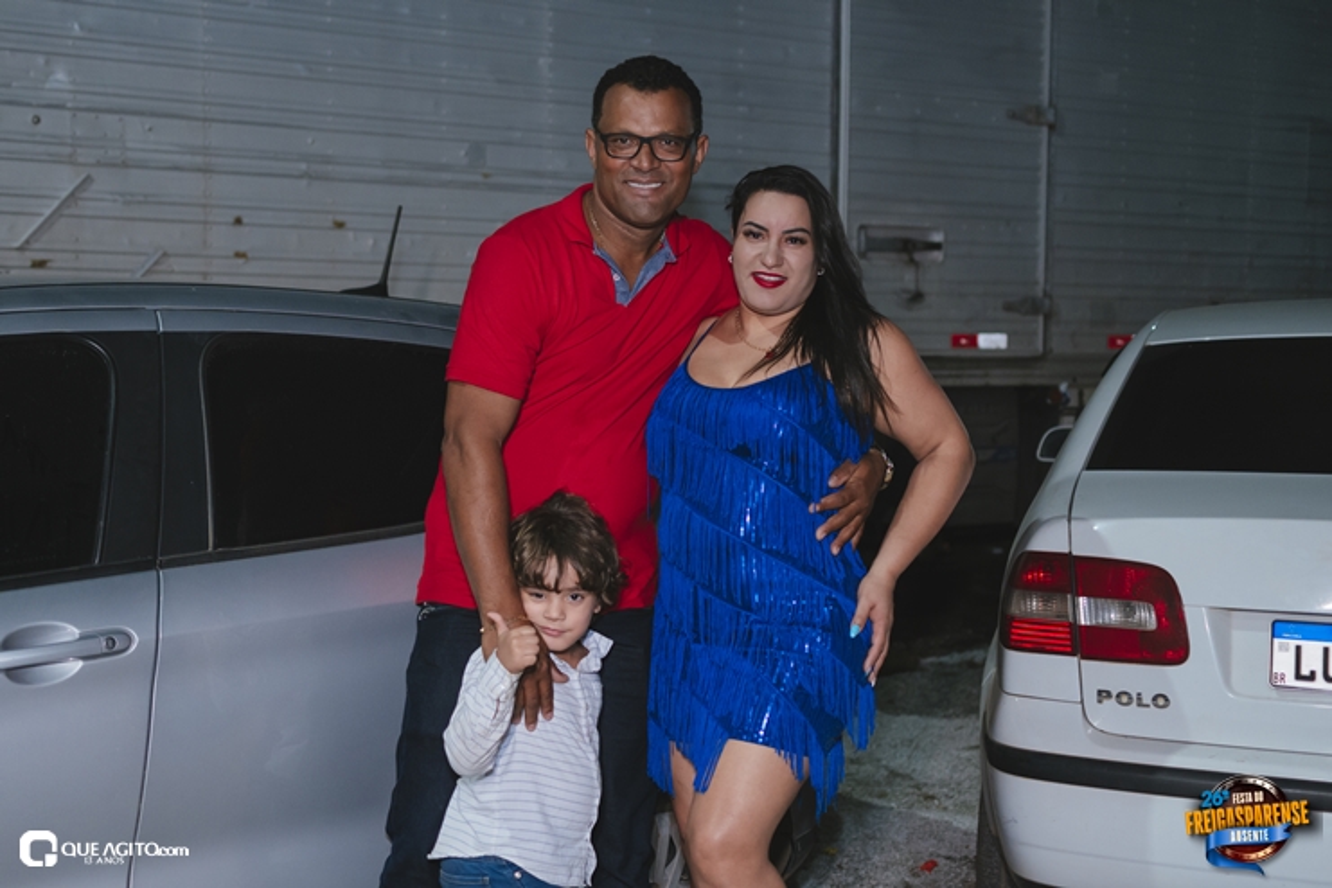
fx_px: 1942
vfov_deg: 25.8
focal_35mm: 52
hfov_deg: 37.9
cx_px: 666
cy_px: 444
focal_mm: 35
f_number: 2.5
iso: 640
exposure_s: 1/200
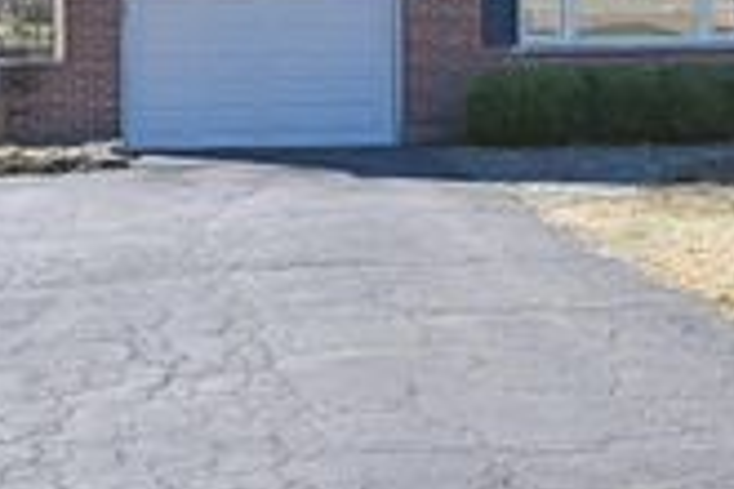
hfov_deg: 20.9
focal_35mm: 91
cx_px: 867
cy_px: -38
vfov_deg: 14.7
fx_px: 1855
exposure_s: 1/320
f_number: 6.3
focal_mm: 30
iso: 100
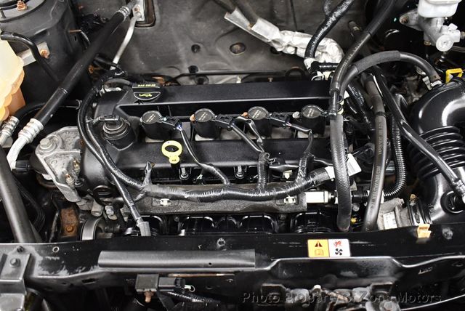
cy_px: 156
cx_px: 232
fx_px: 465
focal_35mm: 36
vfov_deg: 36.9
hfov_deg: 53.1
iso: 3200
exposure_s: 1/80
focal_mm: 18
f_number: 3.5
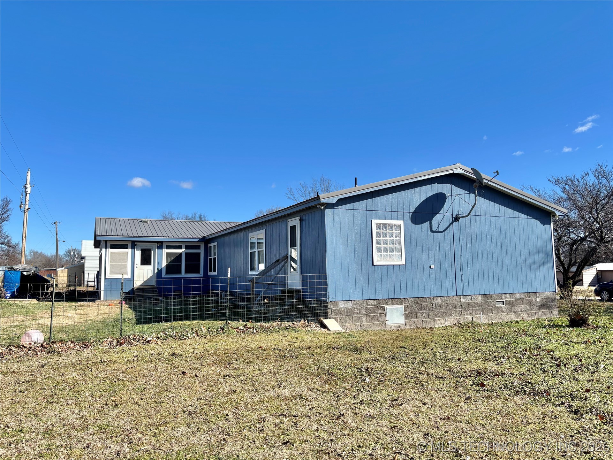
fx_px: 460
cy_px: 230
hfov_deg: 67.3
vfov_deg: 53.1
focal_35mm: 26
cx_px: 306
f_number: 1.6
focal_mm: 5.96
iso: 50
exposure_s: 1/2933
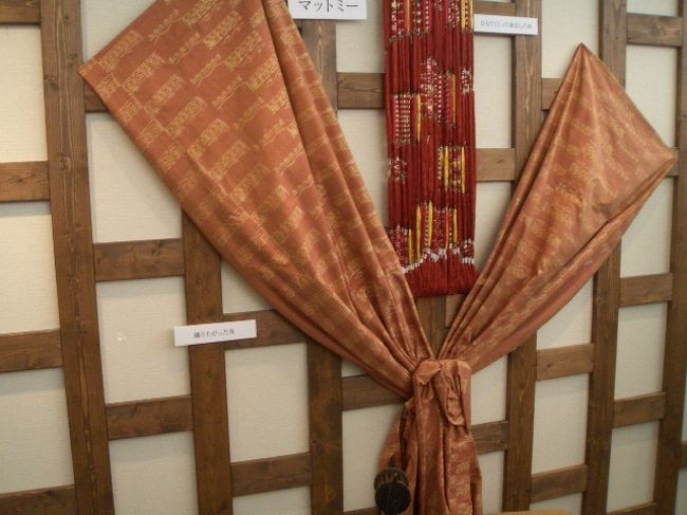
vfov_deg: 39.6
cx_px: 344
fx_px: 714
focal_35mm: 36
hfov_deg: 51.4
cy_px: 258
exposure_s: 1/125
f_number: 4
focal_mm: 4.8
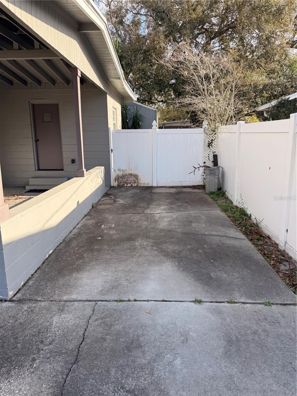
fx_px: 275
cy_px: 198
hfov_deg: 56.8
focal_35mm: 24
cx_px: 148
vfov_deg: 71.6
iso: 80
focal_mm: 6.76
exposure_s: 1/1122
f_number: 1.78
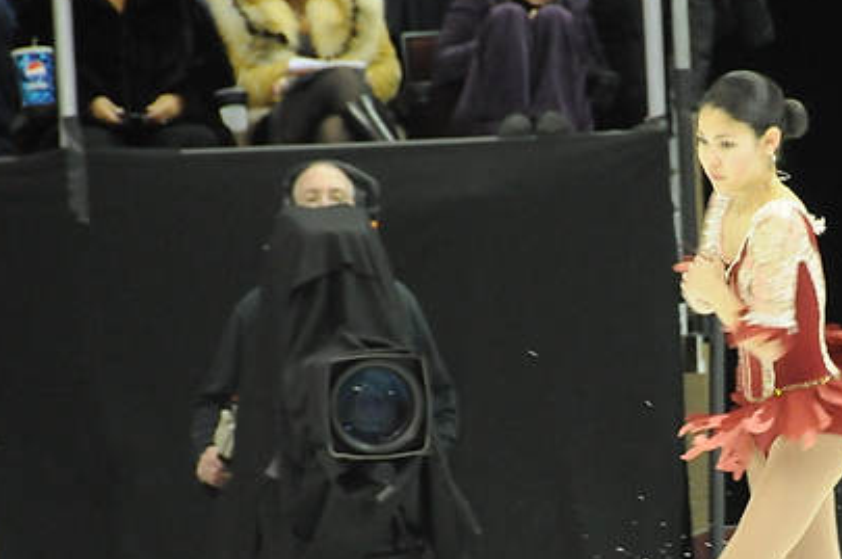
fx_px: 13853
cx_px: 738
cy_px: 437
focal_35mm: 593
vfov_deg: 2.3
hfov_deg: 3.5
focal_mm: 200
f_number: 5.6
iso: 3200
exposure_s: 1/320
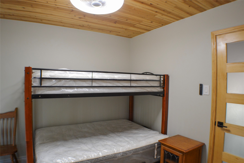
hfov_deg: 57.2
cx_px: 122
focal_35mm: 33
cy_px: 82
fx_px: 224
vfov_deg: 40.0
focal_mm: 22
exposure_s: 1/60
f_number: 3.8
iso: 560
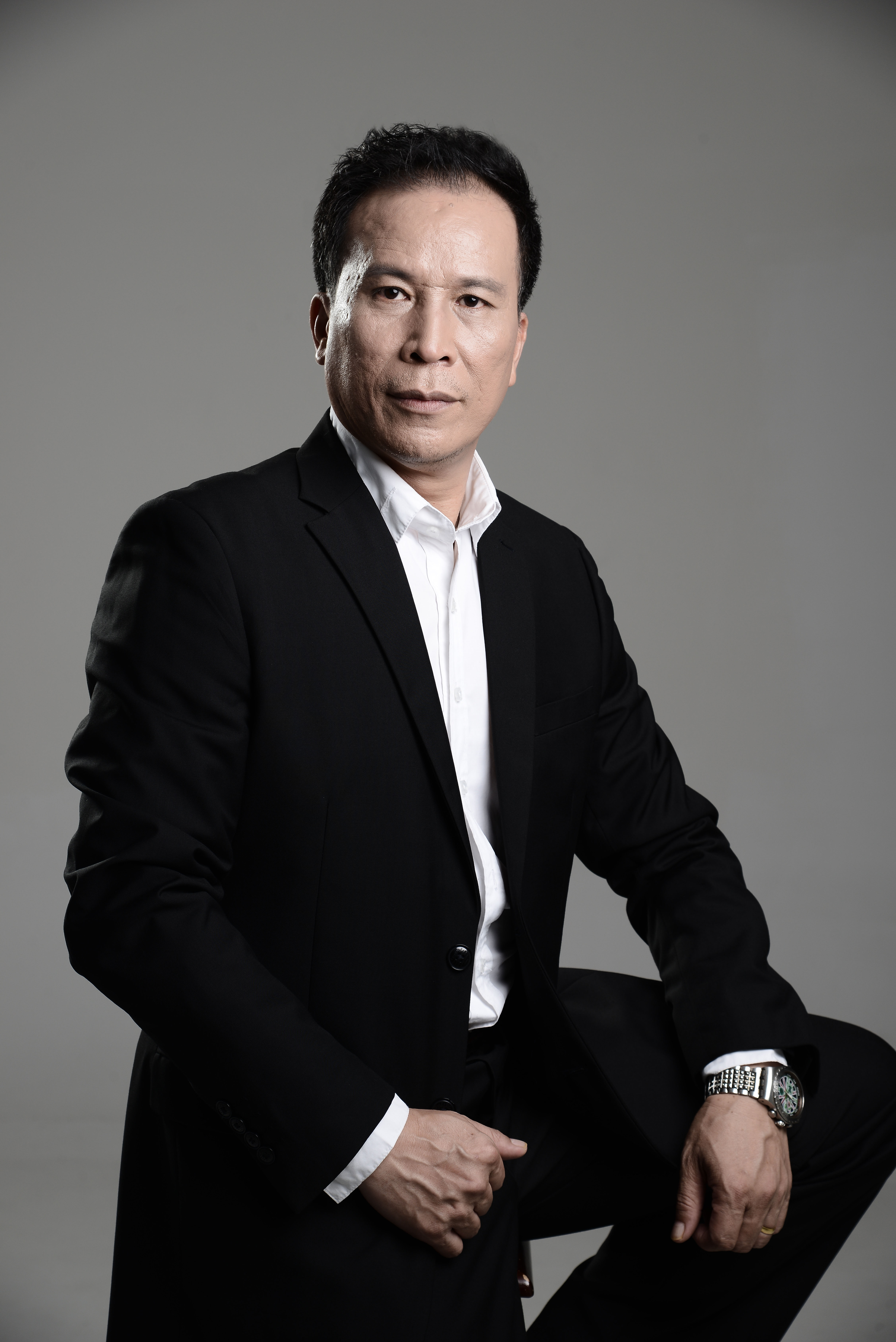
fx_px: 3059
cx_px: 448
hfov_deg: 16.7
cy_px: 671
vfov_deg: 24.8
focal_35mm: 82
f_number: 8
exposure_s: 1/125
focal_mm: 82
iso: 100
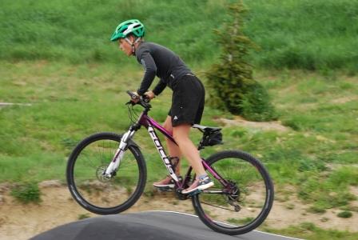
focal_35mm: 183
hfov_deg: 11.2
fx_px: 1822
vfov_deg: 7.5
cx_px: 179
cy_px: 120
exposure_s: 1/160
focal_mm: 122
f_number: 4.8
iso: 200
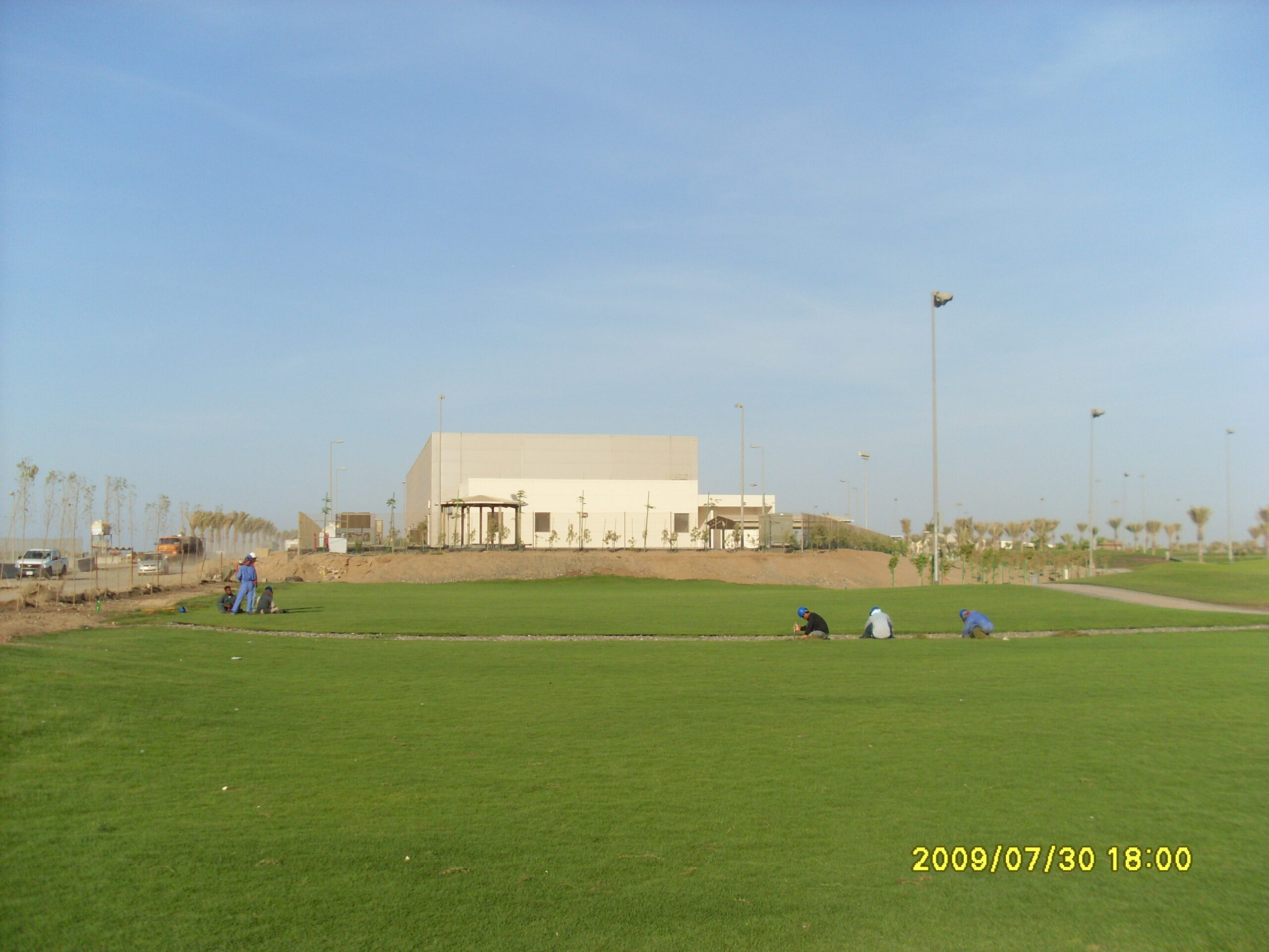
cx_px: 634
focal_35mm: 38
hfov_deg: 49.0
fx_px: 1393
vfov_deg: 37.7
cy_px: 476
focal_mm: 6.3
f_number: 7.7
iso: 80
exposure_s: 1/350
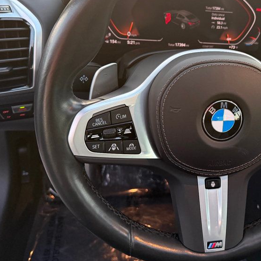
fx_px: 333
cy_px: 84
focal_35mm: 39
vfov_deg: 42.2
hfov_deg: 41.7
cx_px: 193
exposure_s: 1/60
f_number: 1.78
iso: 250
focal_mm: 6.76
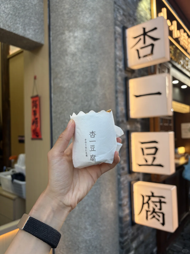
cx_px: 95
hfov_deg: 53.1
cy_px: 127
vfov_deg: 67.3
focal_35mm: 26
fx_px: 190
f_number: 1.6
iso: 40
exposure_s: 1/261
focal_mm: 5.96
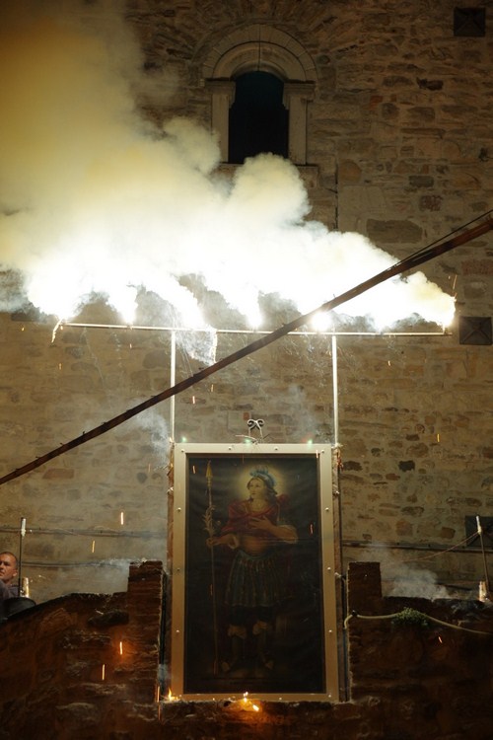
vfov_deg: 15.5
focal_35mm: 132
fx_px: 2711
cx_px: 246
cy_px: 370
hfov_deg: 10.4
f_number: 6.3
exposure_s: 1/60
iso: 1000
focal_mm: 88
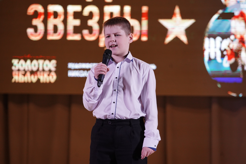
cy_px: 82
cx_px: 123
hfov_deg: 10.3
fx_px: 1367
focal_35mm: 200
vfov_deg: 6.9
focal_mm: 200
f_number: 5
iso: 3200
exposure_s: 1/400
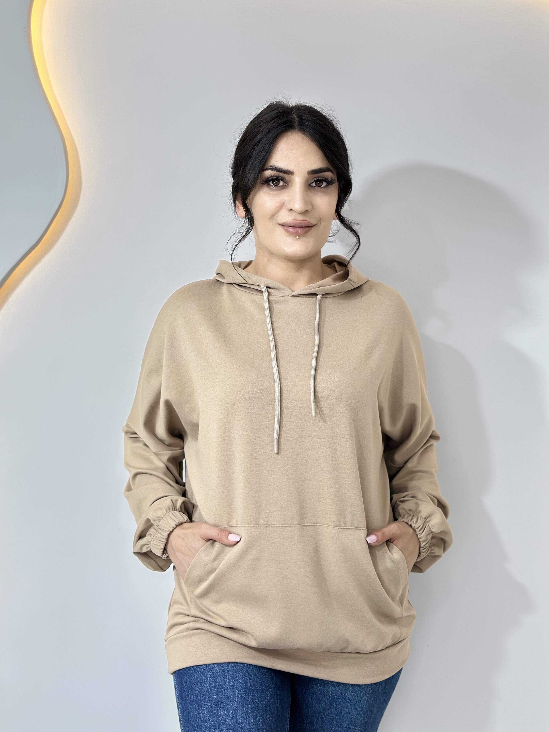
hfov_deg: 30.3
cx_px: 274
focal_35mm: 48
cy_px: 366
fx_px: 1015
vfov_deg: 39.7
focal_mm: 6.86
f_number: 1.78
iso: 80
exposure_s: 1/125
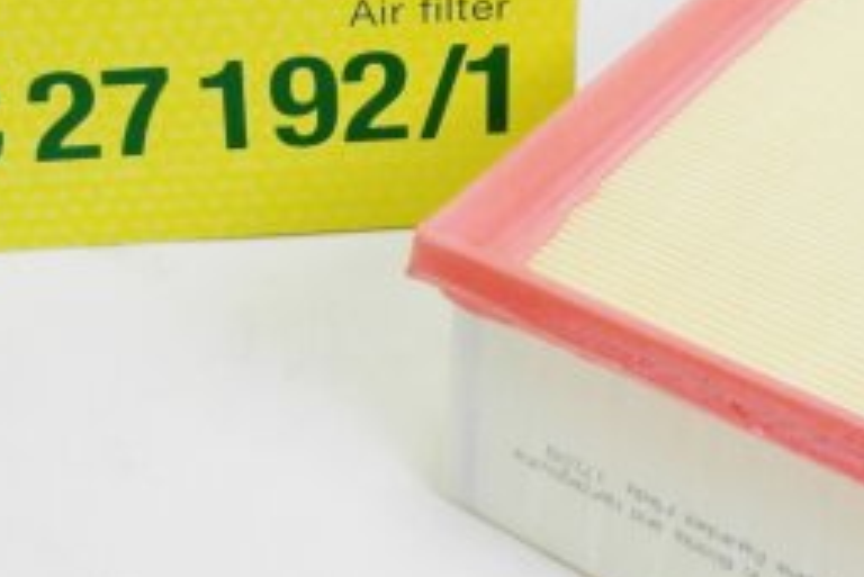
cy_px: -37
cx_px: 493
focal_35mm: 78
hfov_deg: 26.0
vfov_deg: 17.0
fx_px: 1873
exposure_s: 1/60
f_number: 3.4
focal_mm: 5.2
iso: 100
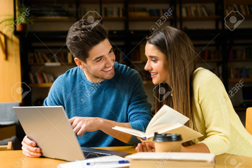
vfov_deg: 28.1
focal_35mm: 48
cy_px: 84
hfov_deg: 41.1
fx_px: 336
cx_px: 126
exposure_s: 1/125
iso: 1000
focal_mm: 48
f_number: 3.2
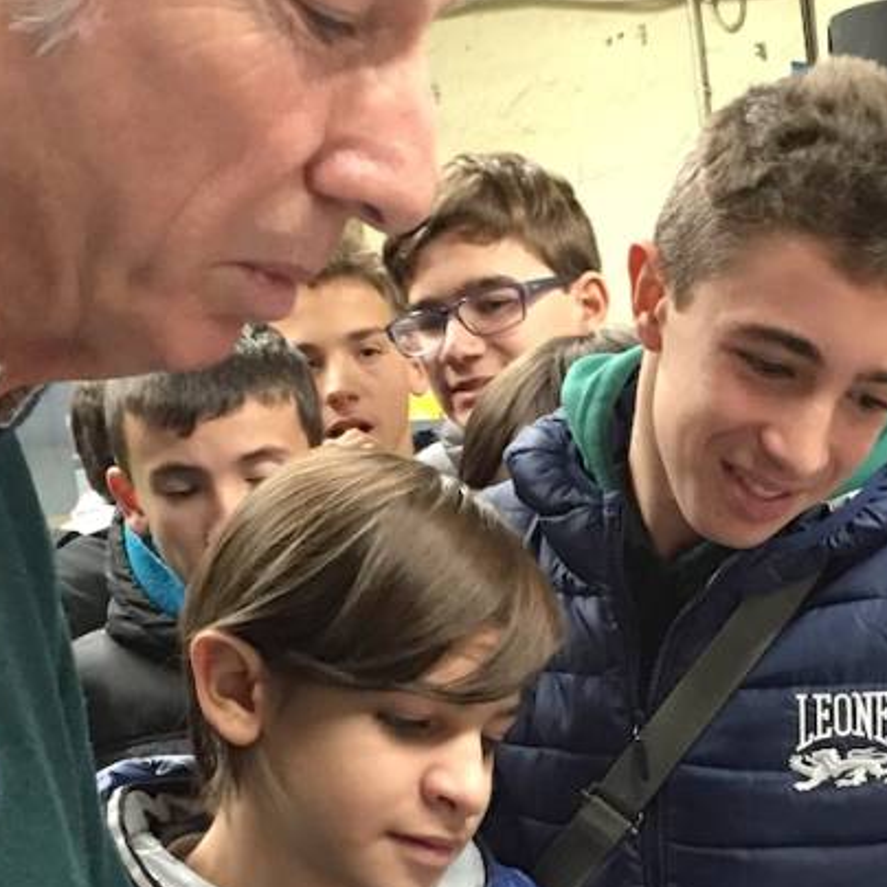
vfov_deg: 26.0
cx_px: 676
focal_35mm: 65
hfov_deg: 26.1
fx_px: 1884
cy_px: 725
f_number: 2.2
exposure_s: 1/25
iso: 250
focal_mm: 4.15
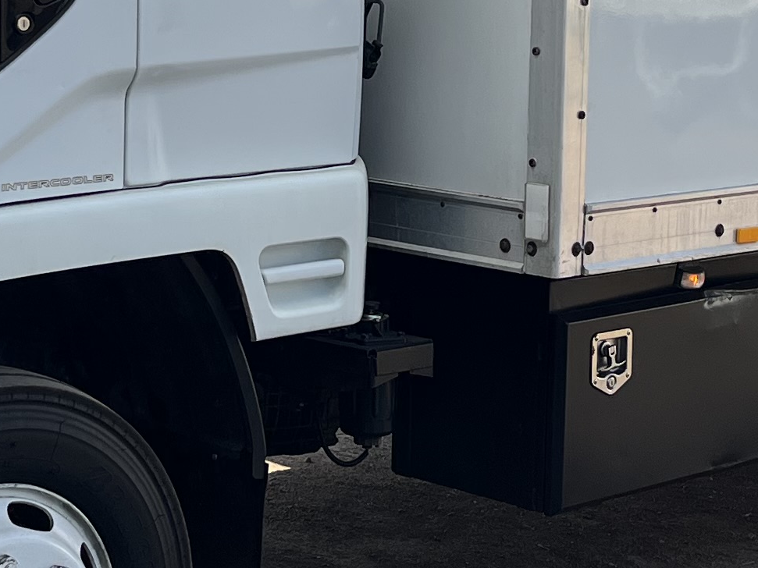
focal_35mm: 108
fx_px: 2365
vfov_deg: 13.5
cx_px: 365
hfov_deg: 18.2
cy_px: -20
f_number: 1.6
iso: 50
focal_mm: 5.1
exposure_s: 1/2755
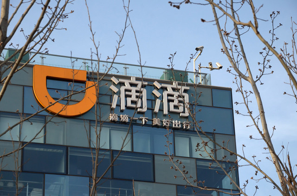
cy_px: 98
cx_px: 148
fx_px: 1136
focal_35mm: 138
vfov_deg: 9.9
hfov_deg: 14.9
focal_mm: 92
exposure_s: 1/640
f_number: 9
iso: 400
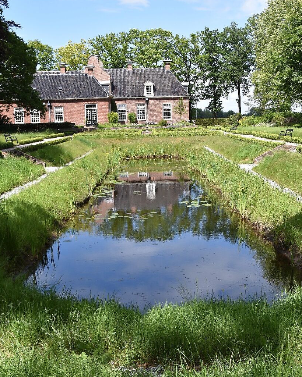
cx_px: 152
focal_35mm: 45
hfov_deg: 33.4
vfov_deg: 41.1
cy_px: 198
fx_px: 503
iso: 200
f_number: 8
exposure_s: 1/250
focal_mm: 26
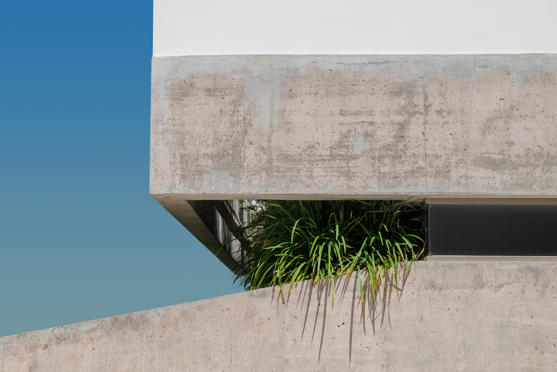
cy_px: 186
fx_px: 1160
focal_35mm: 75
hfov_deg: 27.0
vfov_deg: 18.2
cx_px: 278
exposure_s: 1/1250
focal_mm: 50
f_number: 9
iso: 200
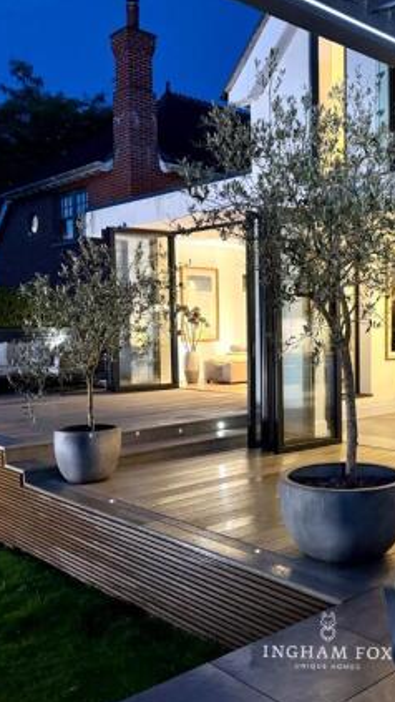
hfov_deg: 31.7
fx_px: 670
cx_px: 331
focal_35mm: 36
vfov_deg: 55.3
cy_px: 356
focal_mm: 6.76
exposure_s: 1/51
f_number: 1.78
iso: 800
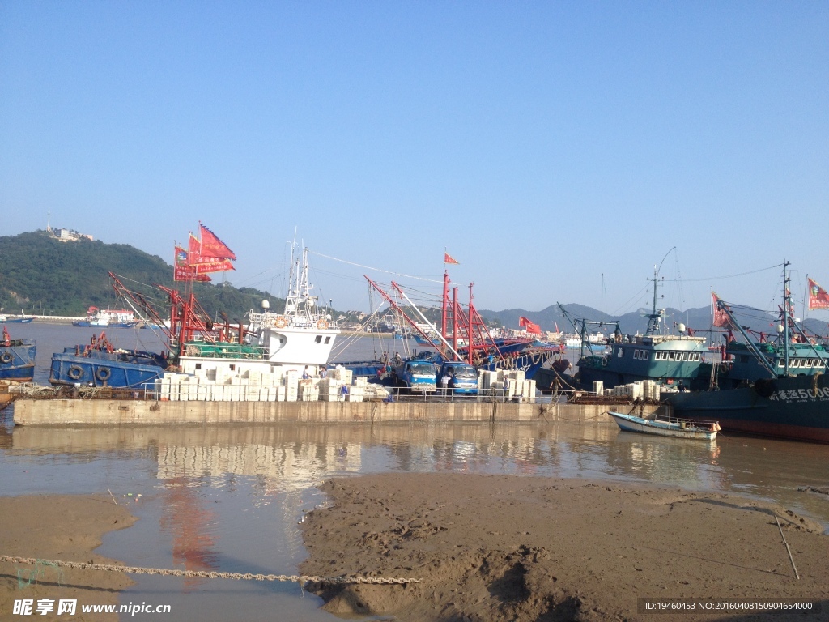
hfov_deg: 52.6
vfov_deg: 40.7
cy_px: 311
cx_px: 414
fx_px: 838
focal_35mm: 35
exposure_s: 1/1126
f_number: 2.4
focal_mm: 4.28
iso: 50
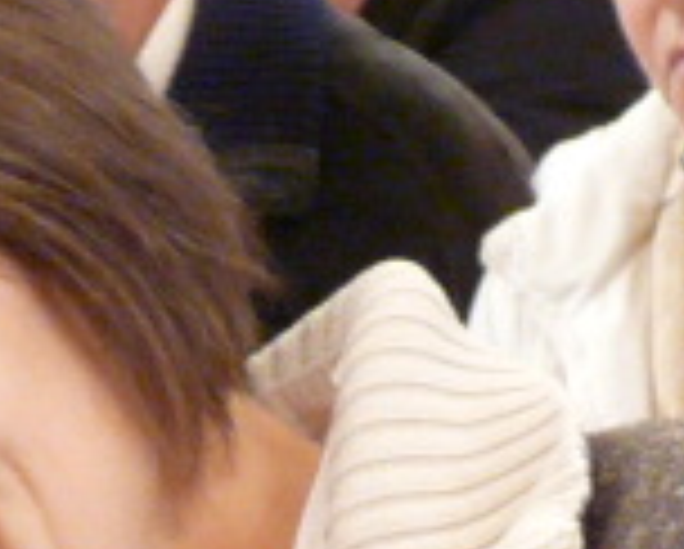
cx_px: -256
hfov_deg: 9.2
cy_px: 724
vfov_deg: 7.5
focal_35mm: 205
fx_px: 4155
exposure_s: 1/15
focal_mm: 4.9
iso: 400
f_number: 2.8
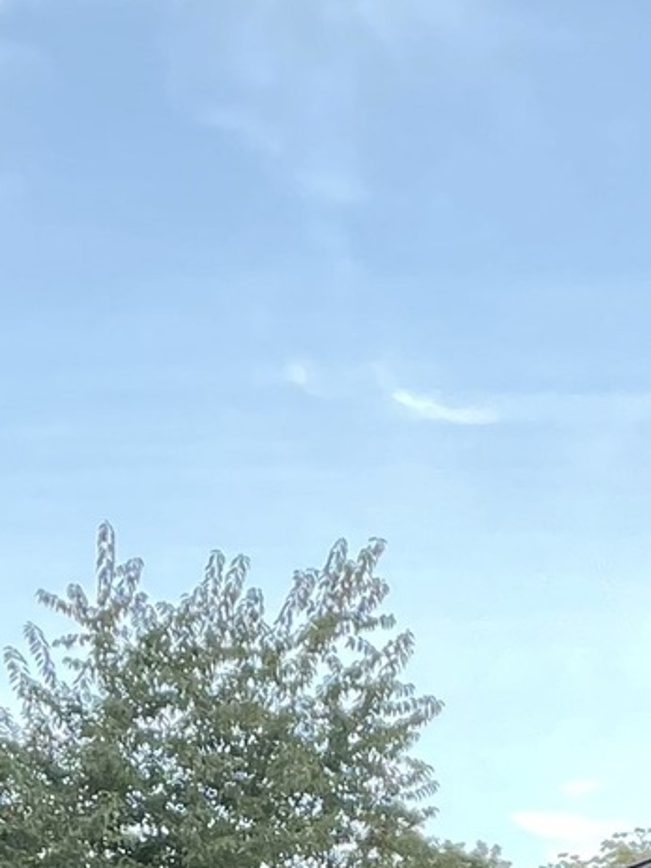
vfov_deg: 13.4
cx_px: 376
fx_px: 3235
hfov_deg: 11.5
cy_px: 1665
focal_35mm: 129
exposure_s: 1/121
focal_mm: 4.2
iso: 100
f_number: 1.6
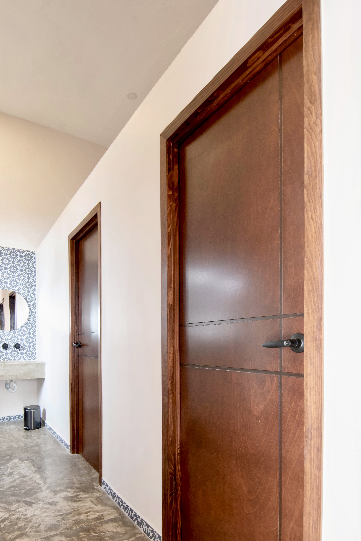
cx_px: 158
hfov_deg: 61.8
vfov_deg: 83.3
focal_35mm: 20
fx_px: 301
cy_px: 313
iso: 320
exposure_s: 1/3
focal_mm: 15
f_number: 8
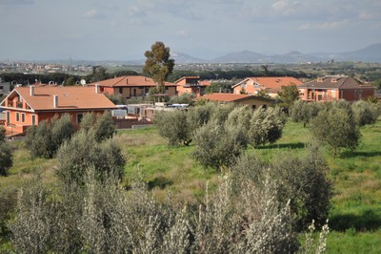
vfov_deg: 16.5
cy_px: 127
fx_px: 872
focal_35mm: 82
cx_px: 190
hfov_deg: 24.6
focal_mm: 55
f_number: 5.6
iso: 200
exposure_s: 1/800
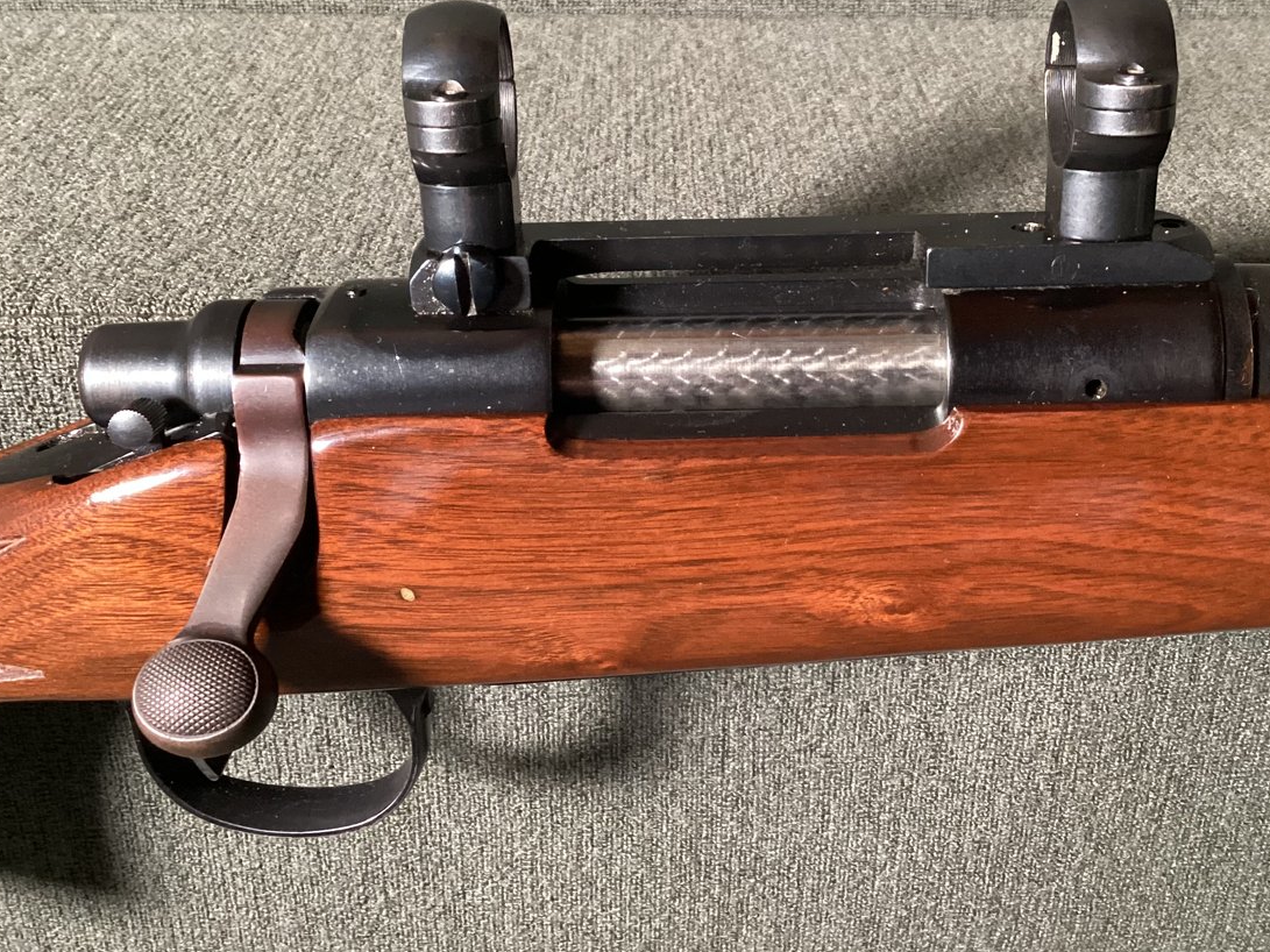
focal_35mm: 43
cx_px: 678
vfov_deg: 33.5
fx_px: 1577
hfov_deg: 43.8
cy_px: 371
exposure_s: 1/30
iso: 400
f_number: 2.4
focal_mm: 3.3
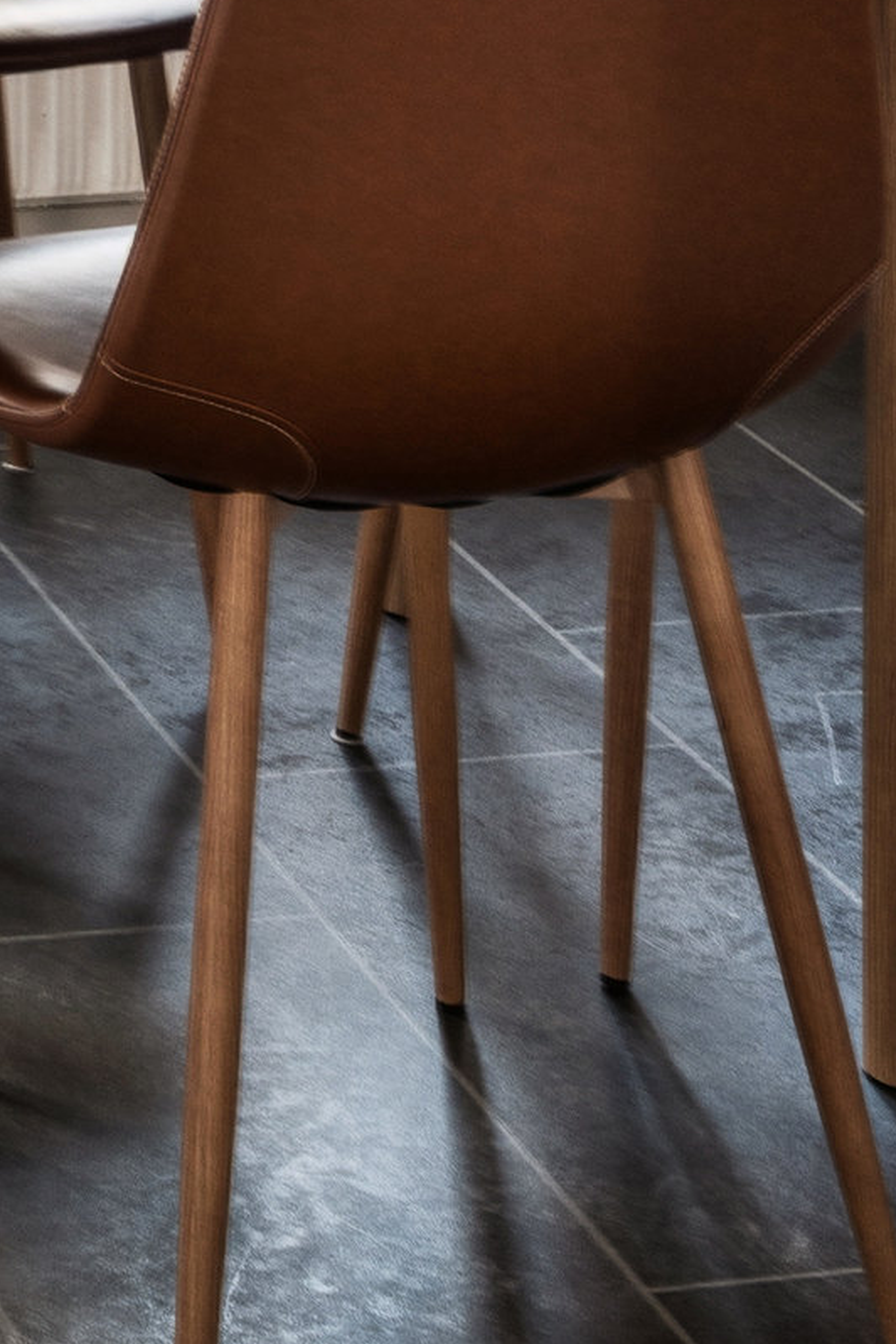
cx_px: -525
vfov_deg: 14.3
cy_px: -1164
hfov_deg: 10.6
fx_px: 4629
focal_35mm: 124
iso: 800
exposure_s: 1/8
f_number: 13
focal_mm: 33
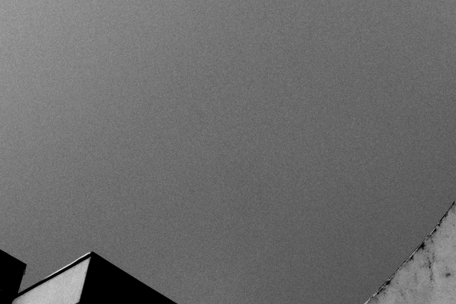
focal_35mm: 71
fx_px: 899
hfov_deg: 26.0
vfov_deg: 18.5
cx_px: 520
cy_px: 334
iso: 250
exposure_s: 1/4700
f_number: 3.6
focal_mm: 16
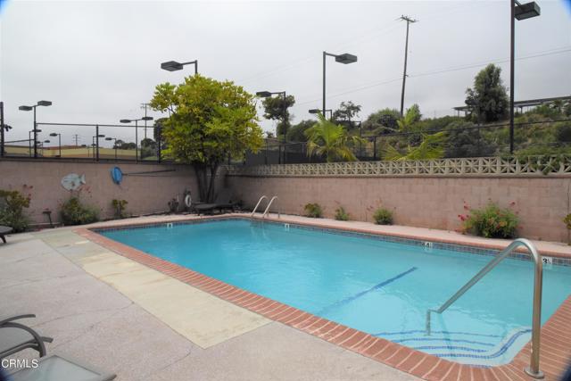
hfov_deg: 73.7
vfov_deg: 53.2
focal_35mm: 24
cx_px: 286
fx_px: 381
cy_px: 190
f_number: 18
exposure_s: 1/1250
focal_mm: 24
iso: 3200
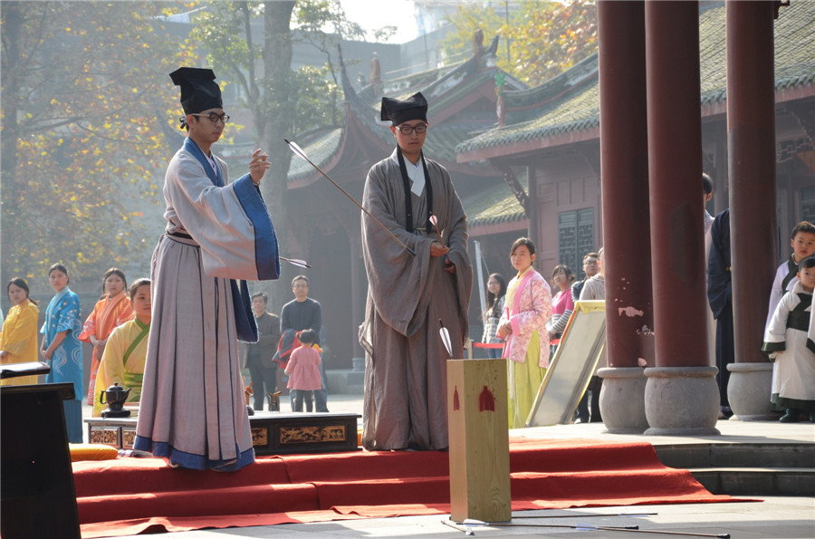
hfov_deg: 16.1
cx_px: 408
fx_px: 2879
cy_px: 270
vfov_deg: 10.7
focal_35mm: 128
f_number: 5.6
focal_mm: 85
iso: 500
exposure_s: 1/400
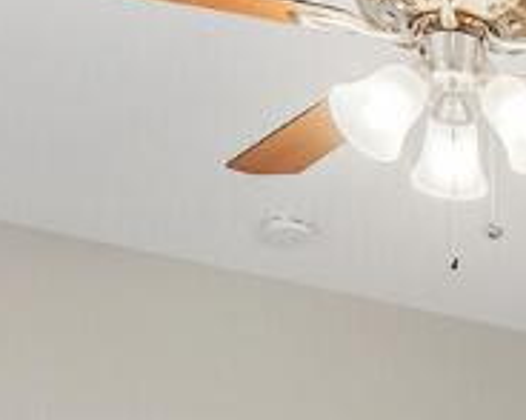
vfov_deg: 14.6
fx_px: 1463
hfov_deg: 17.6
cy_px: 723
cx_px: 855
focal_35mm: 94
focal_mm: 16
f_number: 11
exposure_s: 1/5
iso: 320
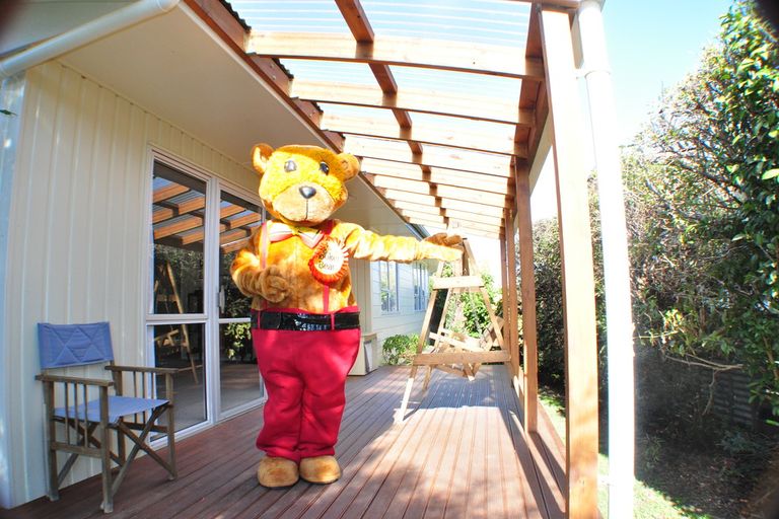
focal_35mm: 27
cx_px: 390
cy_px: 260
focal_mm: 18
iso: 1000
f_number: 9
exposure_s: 1/200
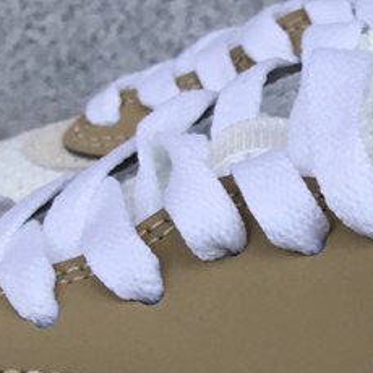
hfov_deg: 15.0
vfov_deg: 15.7
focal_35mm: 107
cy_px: 444
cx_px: 576
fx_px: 1304
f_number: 2.4
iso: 25
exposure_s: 1/375
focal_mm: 3.3
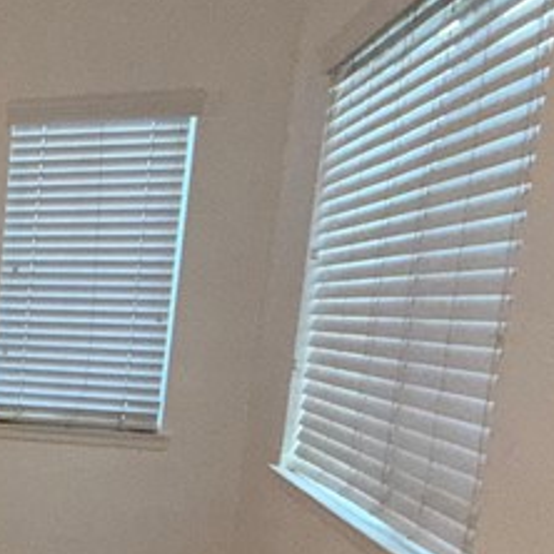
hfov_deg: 19.5
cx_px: -512
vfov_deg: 29.5
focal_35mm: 57
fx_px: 1032
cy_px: 422
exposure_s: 1/60
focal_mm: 2.22
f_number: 2.2
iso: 125
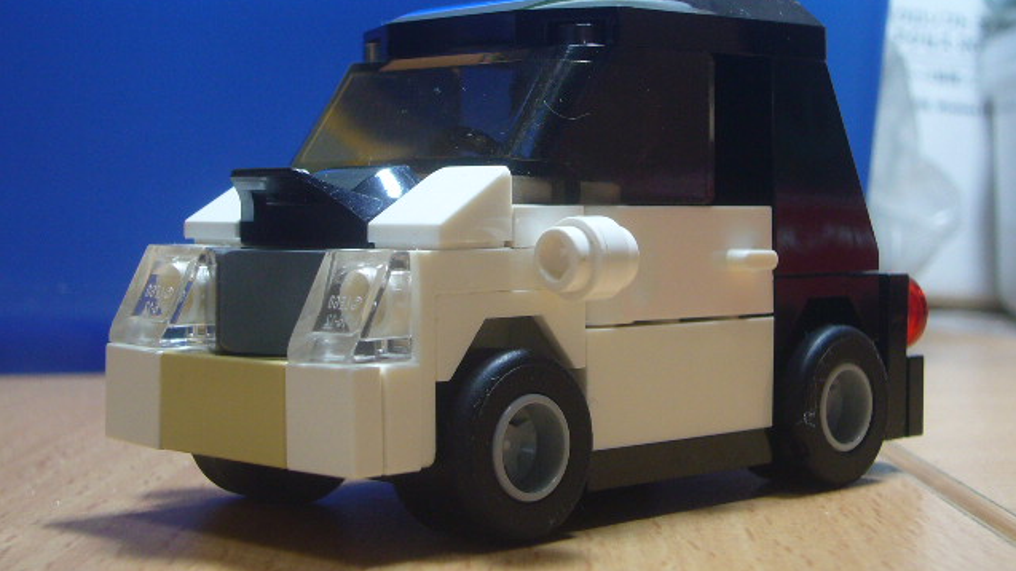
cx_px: 509
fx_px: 1858
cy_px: 219
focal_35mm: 69
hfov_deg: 30.6
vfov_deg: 17.4
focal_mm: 7.5
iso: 100
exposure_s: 1/15
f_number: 3.5
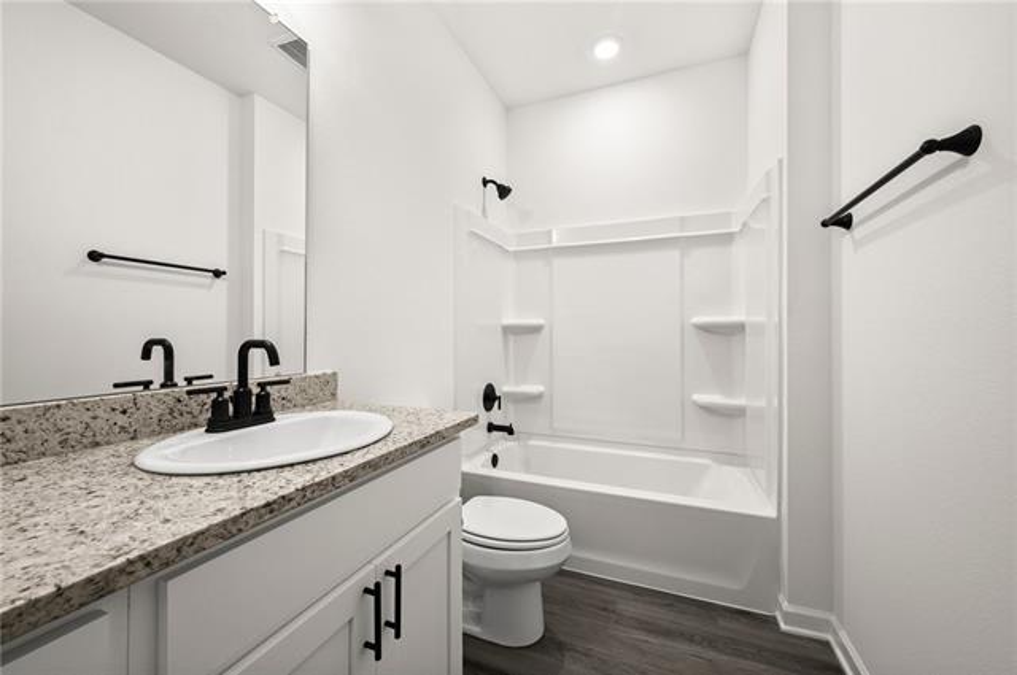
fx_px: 395
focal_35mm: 14
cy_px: 338
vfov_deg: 81.1
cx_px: 508
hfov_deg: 104.3
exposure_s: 1/4
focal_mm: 14
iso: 200
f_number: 10
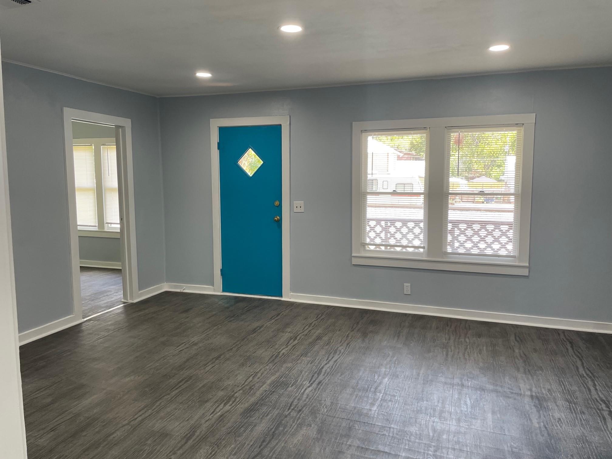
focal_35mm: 26
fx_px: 460
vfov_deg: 53.1
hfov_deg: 67.3
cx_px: 306
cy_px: 230
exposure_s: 1/120
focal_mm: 4.2
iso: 100
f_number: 1.6
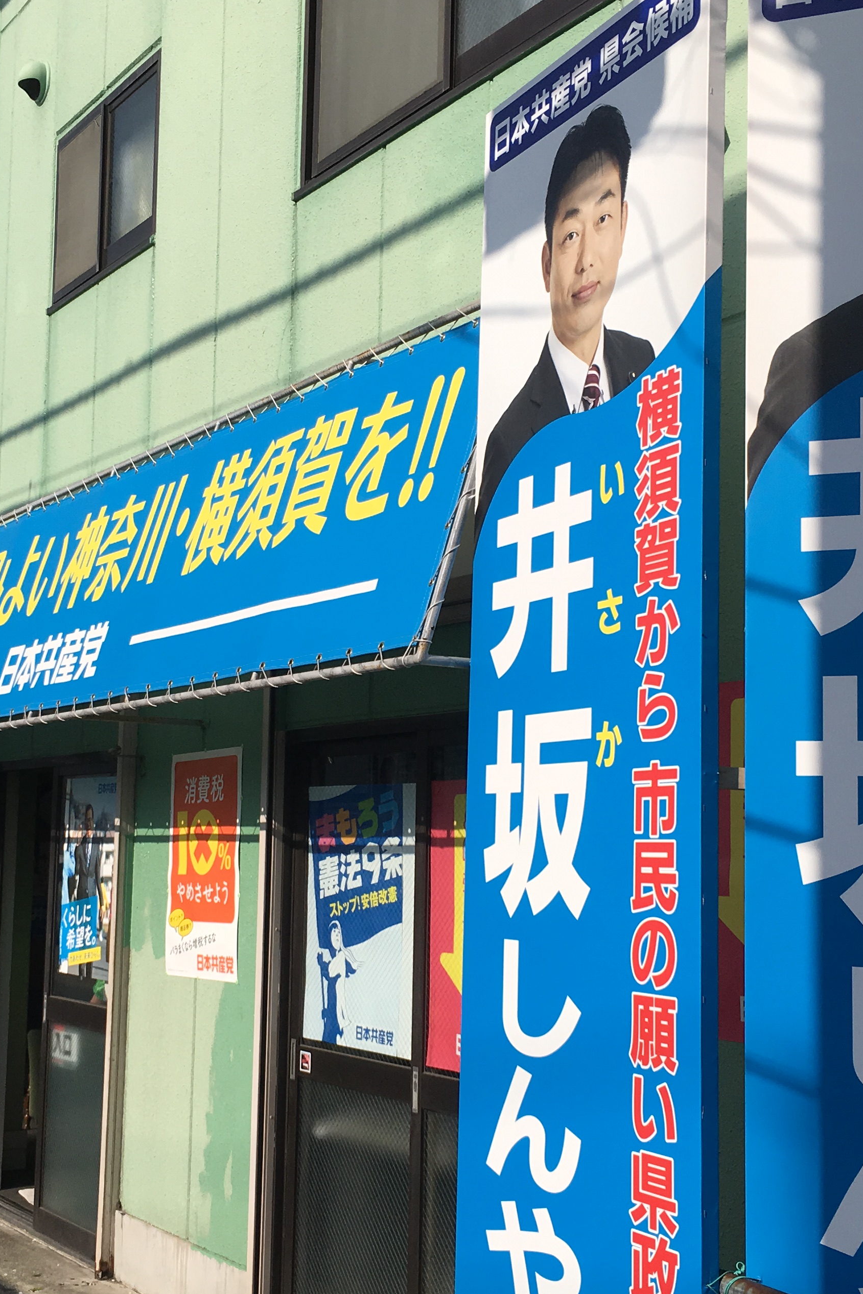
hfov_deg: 28.1
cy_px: 701
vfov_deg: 41.1
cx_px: 388
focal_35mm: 48
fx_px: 1726
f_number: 2.2
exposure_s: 1/2653
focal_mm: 4.15
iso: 25
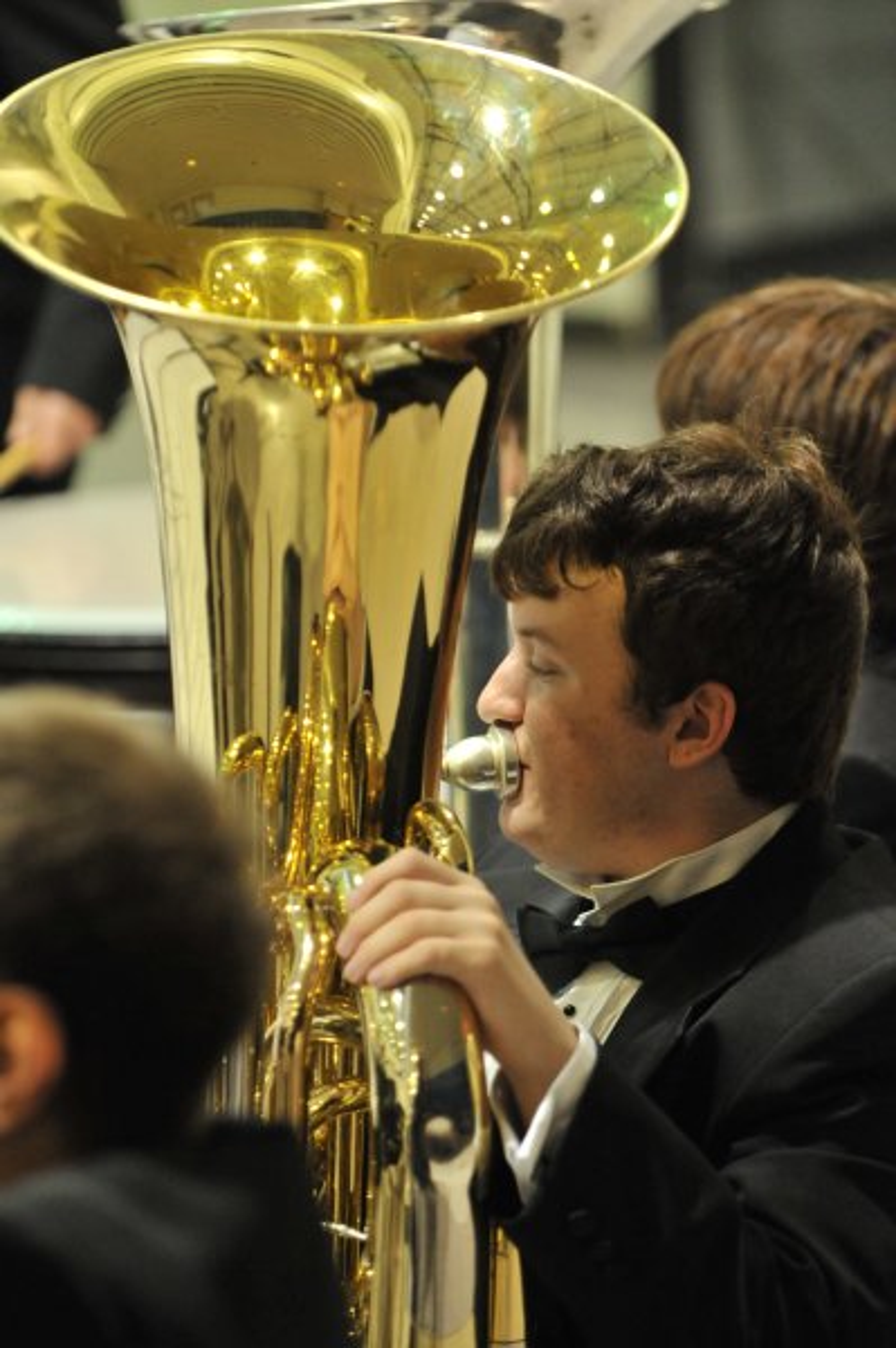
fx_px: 7292
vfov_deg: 10.6
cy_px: 674
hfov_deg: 7.0
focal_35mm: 195
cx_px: 448
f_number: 2.8
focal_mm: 130
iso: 1250
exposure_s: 1/50
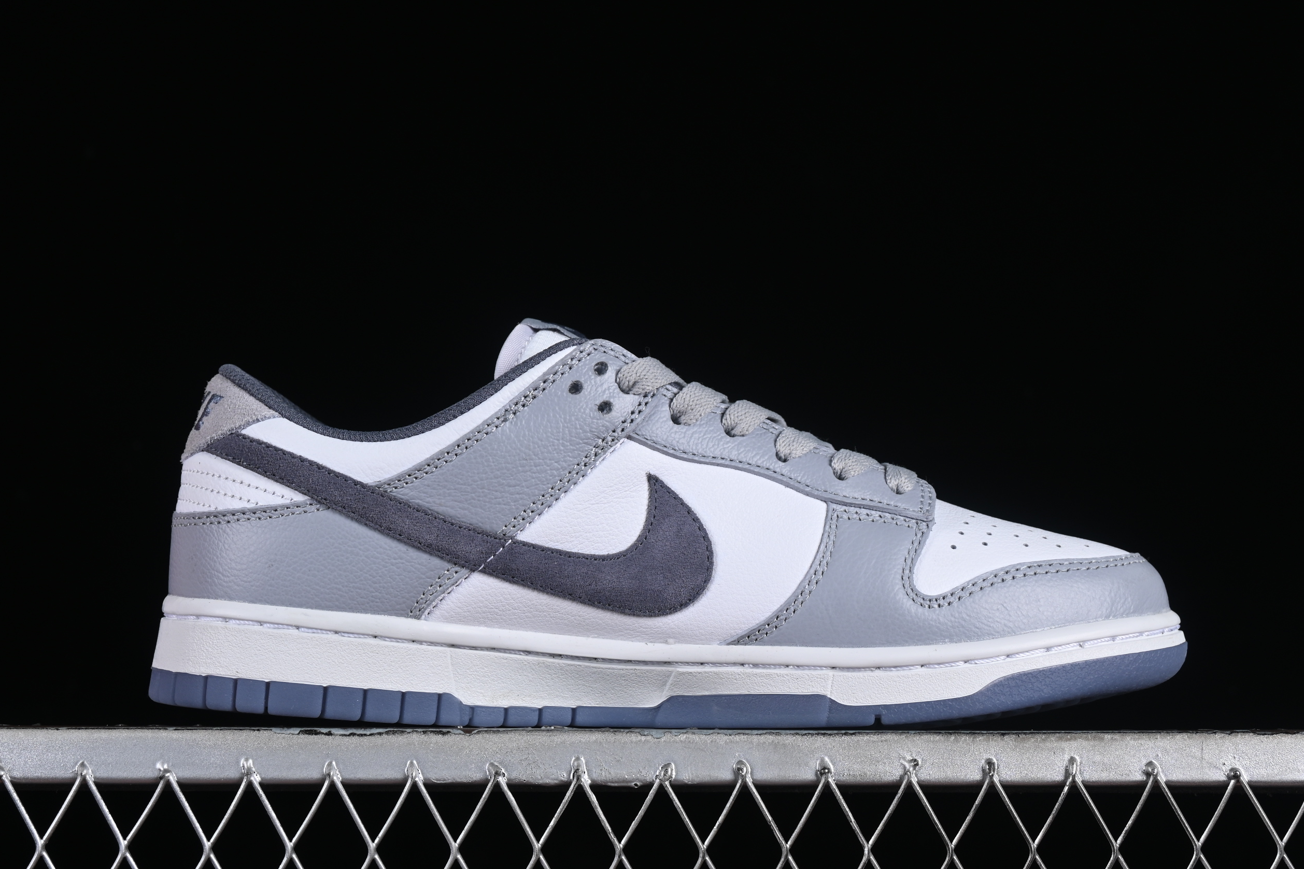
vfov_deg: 16.5
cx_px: 661
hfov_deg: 24.5
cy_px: 432
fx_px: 3006
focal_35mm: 83
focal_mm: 50
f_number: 8
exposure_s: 1/80
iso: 160
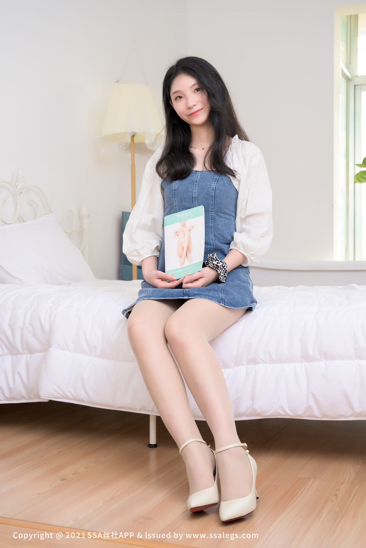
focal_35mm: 47
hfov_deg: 28.6
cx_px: 183
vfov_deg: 41.9
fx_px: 717
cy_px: 274
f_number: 5.6
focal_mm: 47
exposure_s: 1/160
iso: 500
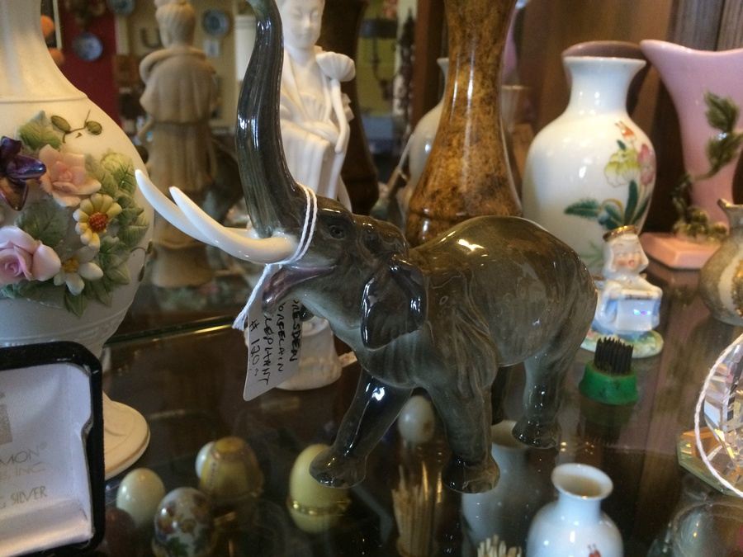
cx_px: 372
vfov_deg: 46.8
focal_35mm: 30
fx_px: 644
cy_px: 278
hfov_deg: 60.0
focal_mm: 4.12
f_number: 2.2
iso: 320
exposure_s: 1/30
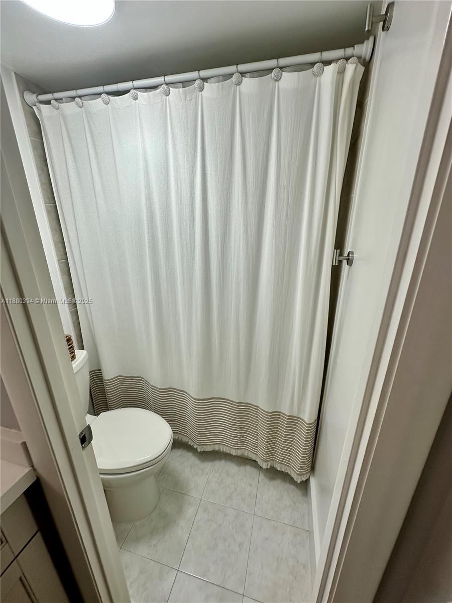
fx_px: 244
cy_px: 302
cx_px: 226
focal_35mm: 14
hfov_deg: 85.7
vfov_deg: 102.1
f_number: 2.2
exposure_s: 1/168
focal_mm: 2.22
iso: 40
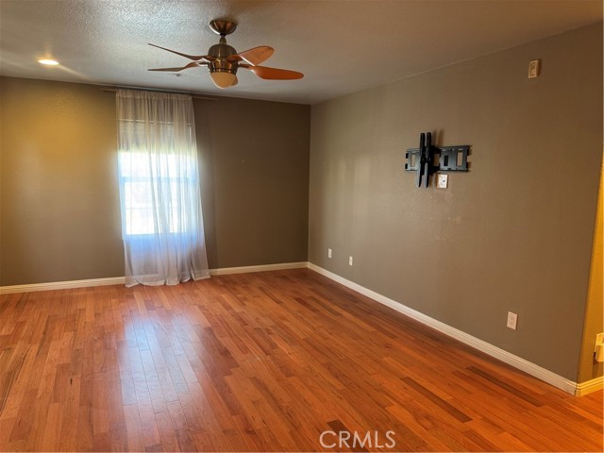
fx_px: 419
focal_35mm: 24
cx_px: 302
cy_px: 226
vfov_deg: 56.8
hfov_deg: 71.6
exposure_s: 1/60
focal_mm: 6.76
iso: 200
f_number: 1.78
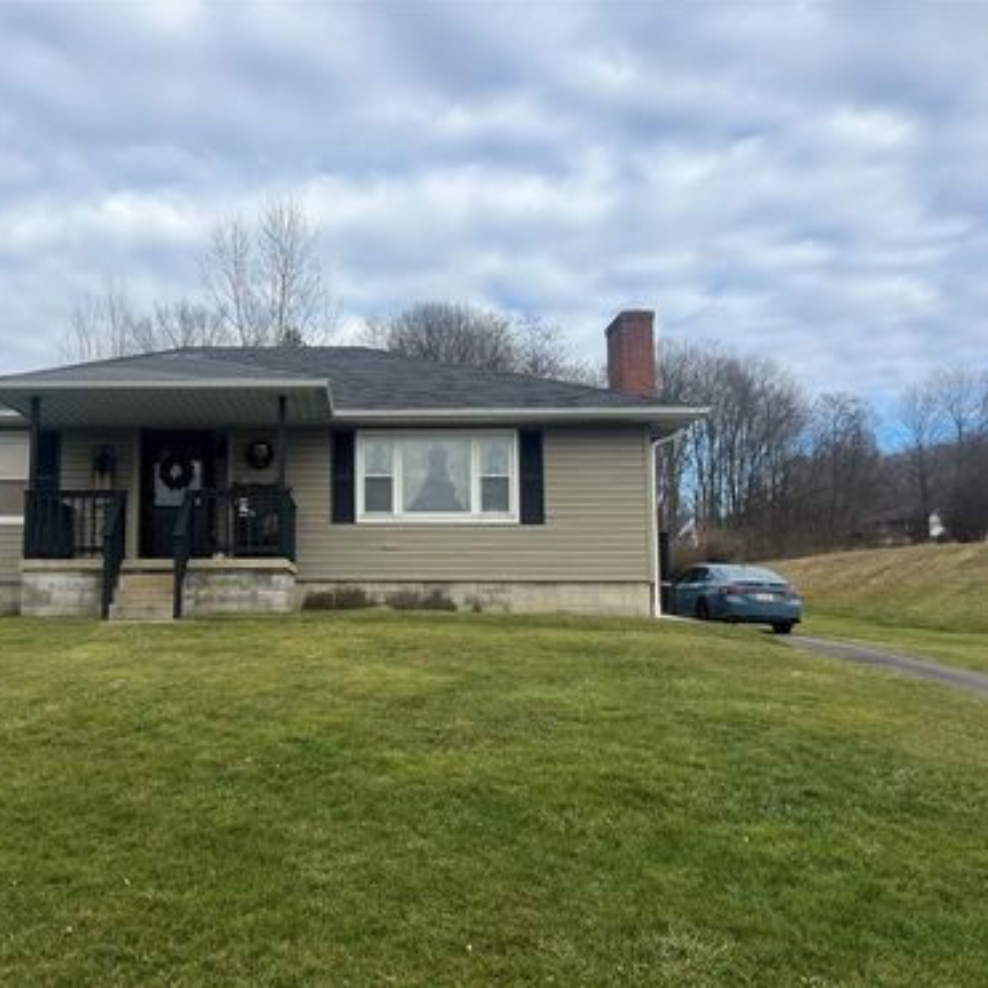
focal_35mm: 31
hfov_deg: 51.5
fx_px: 1001
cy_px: 497
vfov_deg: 52.5
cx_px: 328
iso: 50
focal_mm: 5.7
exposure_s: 1/2083
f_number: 1.5
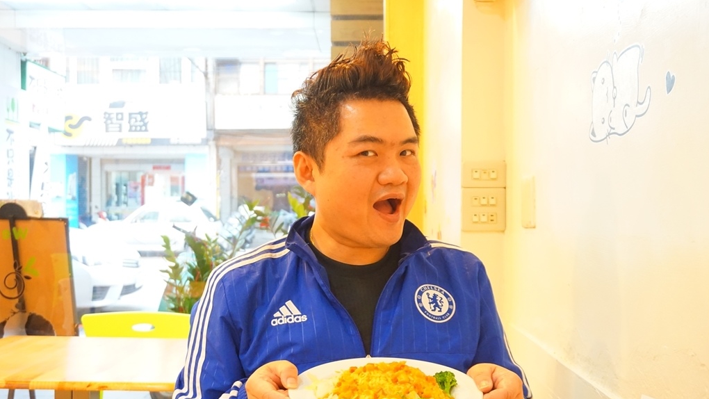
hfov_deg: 49.4
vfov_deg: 29.0
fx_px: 771
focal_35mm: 41
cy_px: 224
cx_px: 355
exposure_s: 1/80
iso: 3200
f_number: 4.5
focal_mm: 26
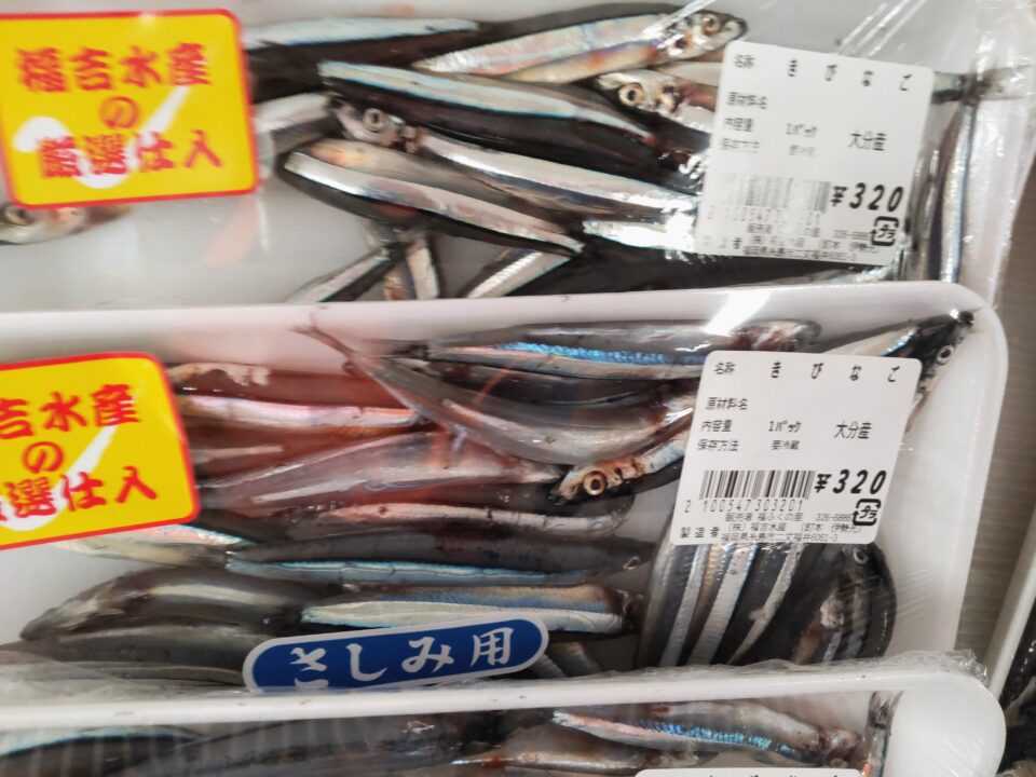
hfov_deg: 71.6
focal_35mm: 24
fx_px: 718
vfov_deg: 56.8
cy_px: 388
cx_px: 518
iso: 225
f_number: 2
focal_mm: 3.43
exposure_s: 1/40
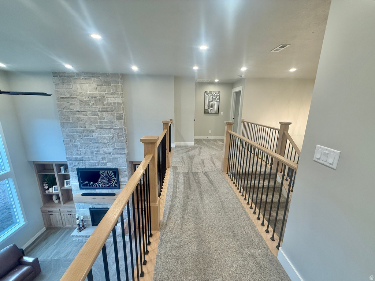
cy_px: 140
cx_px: 188
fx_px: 152
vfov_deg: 85.7
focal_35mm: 14
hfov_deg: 102.1
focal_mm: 2.22
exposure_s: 1/120
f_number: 2.2
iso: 200
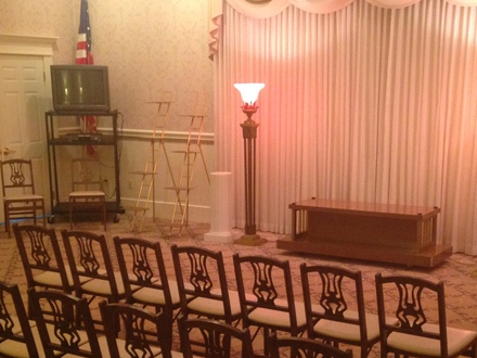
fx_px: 827
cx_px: 269
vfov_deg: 24.2
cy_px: 259
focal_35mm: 60
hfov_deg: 32.1
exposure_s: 1/20
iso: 320
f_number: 2.4
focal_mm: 4.12
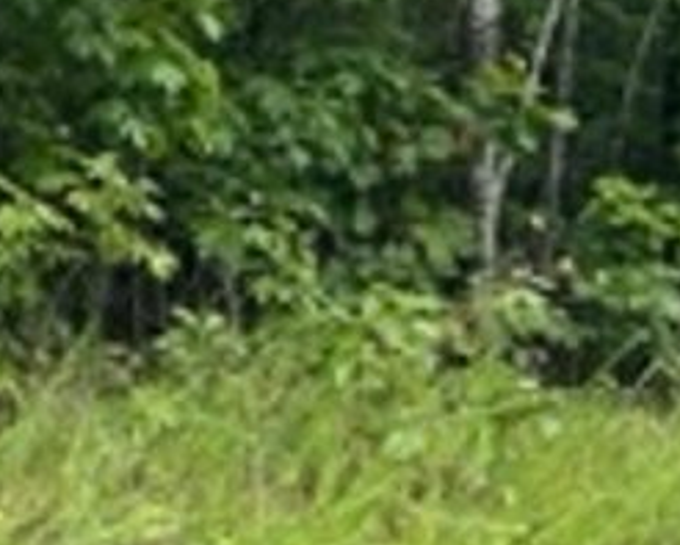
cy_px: 223
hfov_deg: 12.3
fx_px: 3141
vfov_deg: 9.9
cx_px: 524
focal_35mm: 156
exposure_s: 1/219
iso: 50
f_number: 1.6
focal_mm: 5.1
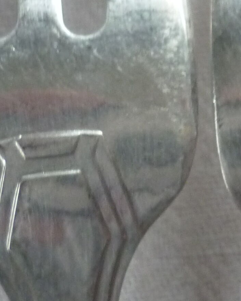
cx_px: 268
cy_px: 205
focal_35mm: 134
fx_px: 1194
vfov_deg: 14.3
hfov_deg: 11.4
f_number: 2.8
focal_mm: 5.5
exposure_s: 1/30
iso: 250
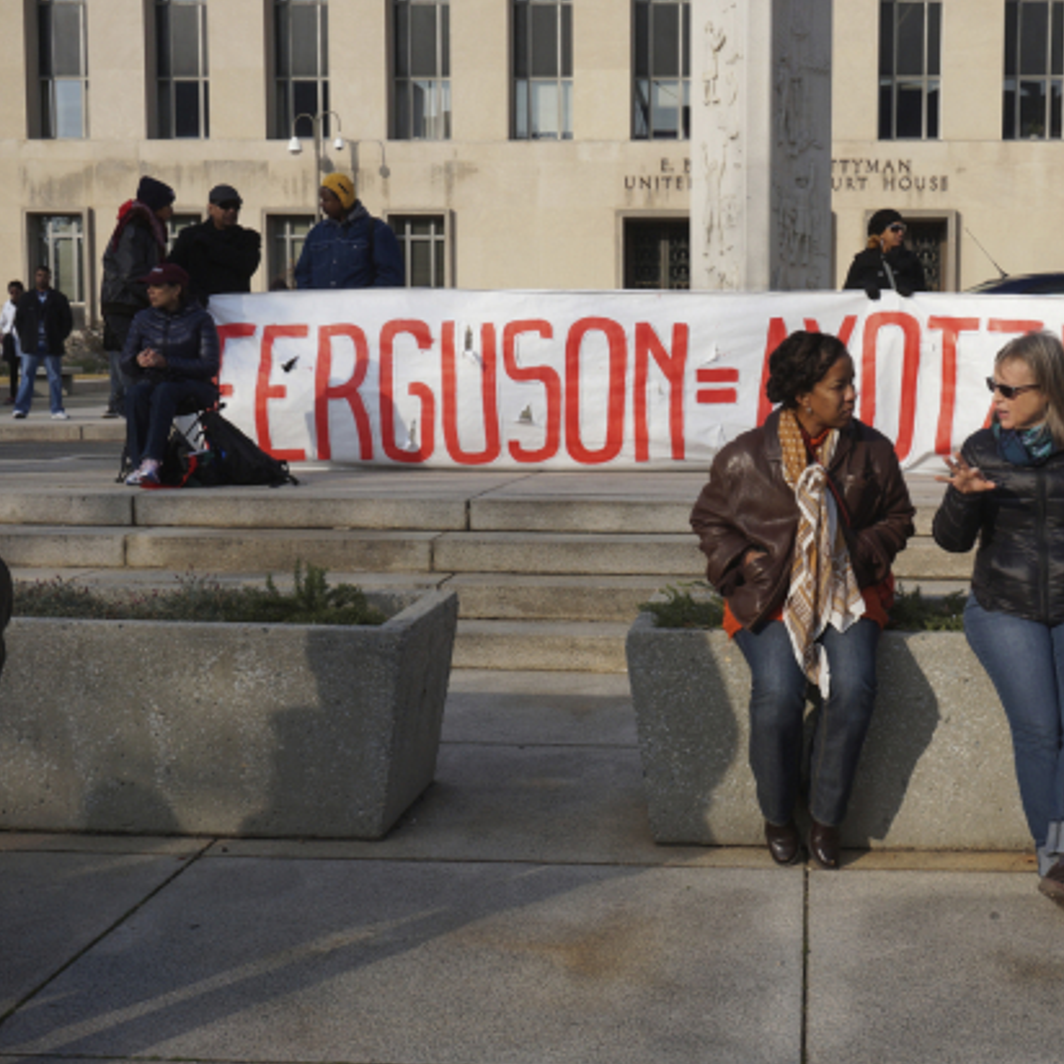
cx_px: 736
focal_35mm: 49
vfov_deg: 34.9
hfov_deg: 34.5
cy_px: 529
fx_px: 1692
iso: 200
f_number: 11
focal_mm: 25
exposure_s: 1/250
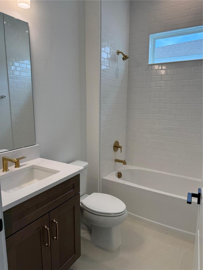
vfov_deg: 71.6
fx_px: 188
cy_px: 135
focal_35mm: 24
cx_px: 102
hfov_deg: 56.8
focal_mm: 6.76
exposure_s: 1/240
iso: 80
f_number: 1.78
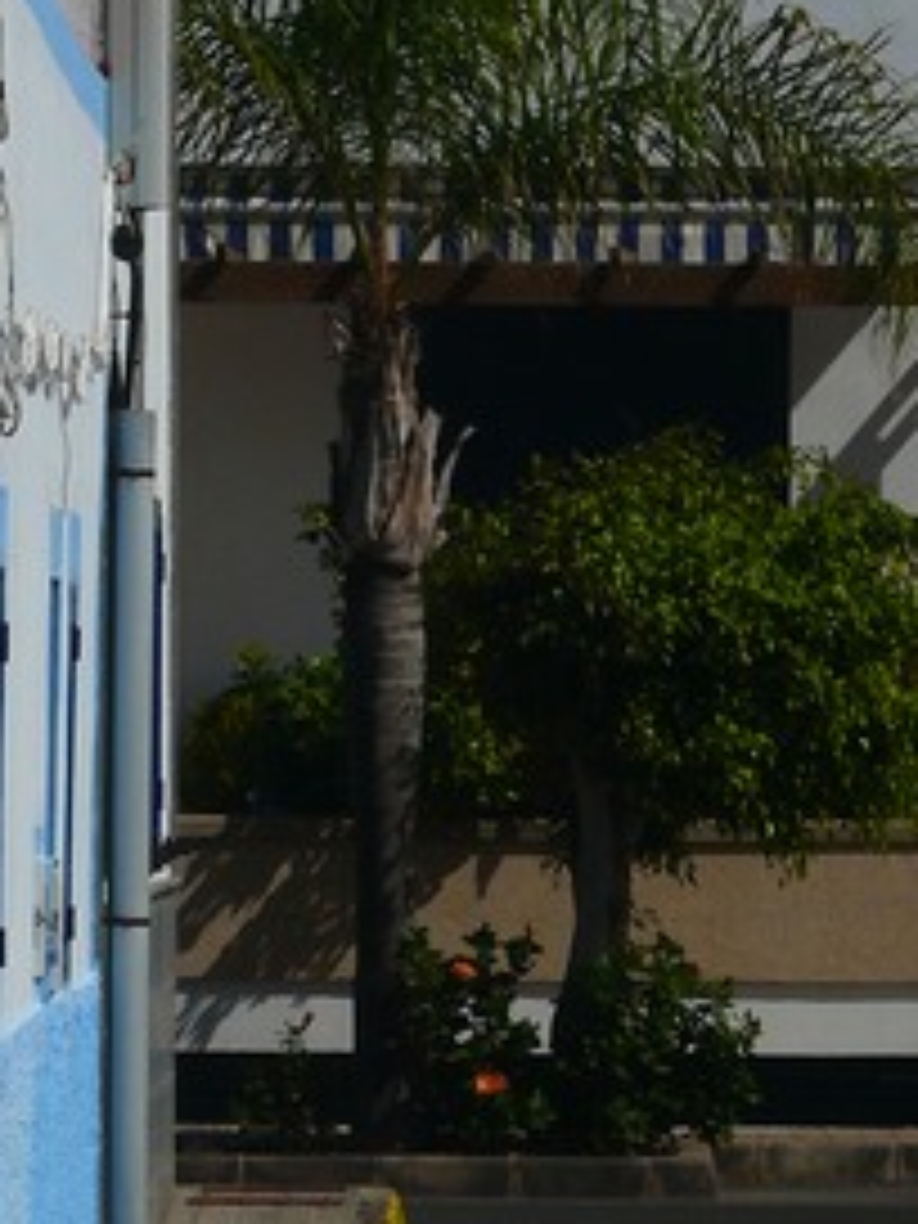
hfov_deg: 2.9
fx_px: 18422
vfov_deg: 3.8
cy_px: 1080
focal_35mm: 521
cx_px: -32
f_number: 6.3
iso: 100
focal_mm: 40
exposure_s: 1/500
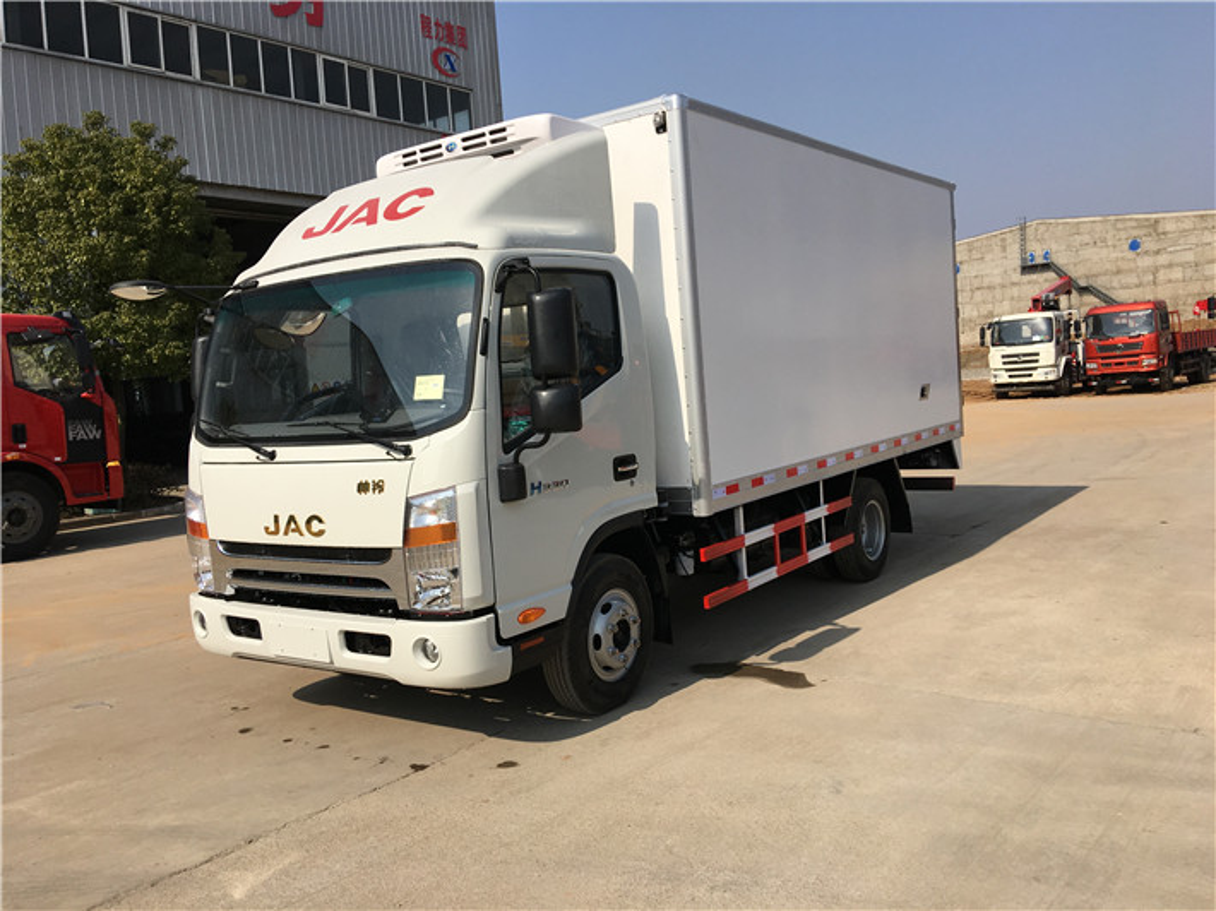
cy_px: 456
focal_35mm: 29
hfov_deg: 61.7
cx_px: 608
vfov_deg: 48.2
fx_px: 1018
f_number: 2.2
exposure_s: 1/2747
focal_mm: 4.15
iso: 25
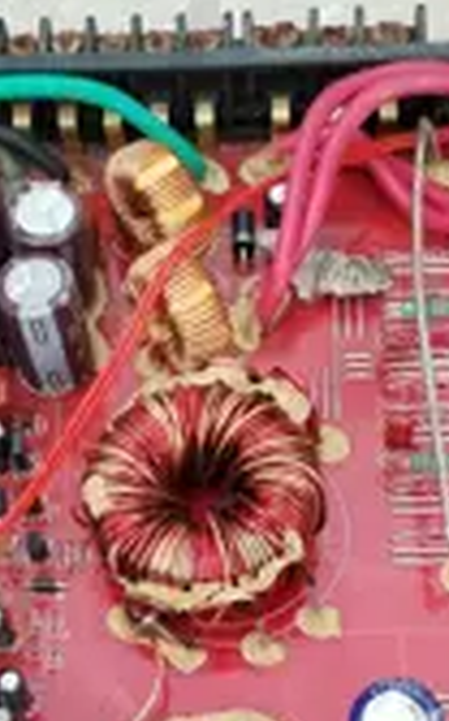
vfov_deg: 28.4
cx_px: 194
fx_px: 1296
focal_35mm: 66
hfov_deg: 19.7
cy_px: 781
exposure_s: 1/233
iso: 100
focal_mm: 4.75
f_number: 1.8
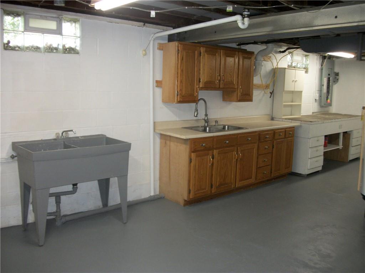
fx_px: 337
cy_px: 136
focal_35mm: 32
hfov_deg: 56.8
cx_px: 182
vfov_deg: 44.2
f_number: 2.9
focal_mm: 5.7
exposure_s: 1/30
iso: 160
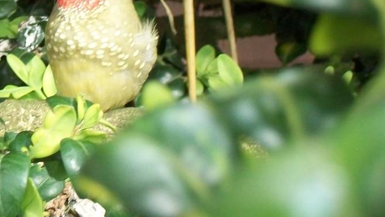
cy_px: -59
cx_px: -26
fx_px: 2573
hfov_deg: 8.5
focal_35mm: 252
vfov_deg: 4.8
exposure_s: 1/50
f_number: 5.2
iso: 160
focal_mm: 17.1
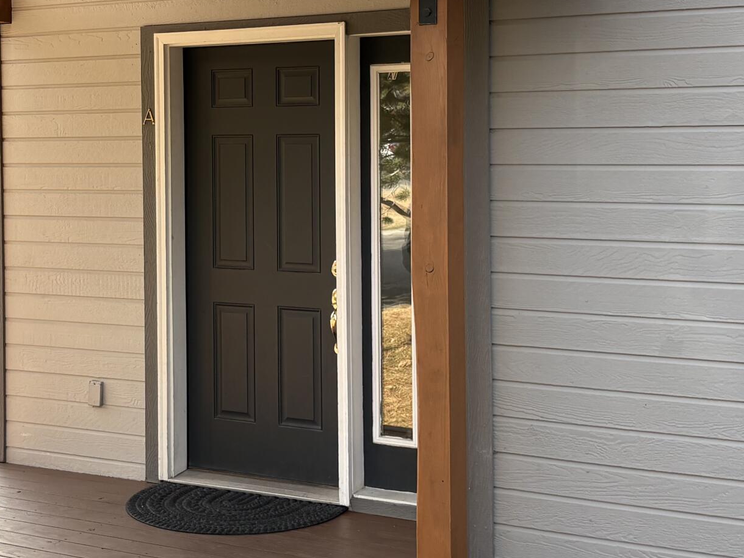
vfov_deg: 22.8
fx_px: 1375
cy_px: 171
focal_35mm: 64
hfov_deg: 30.2
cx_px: 285
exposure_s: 1/475
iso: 64
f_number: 1.6
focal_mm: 5.96
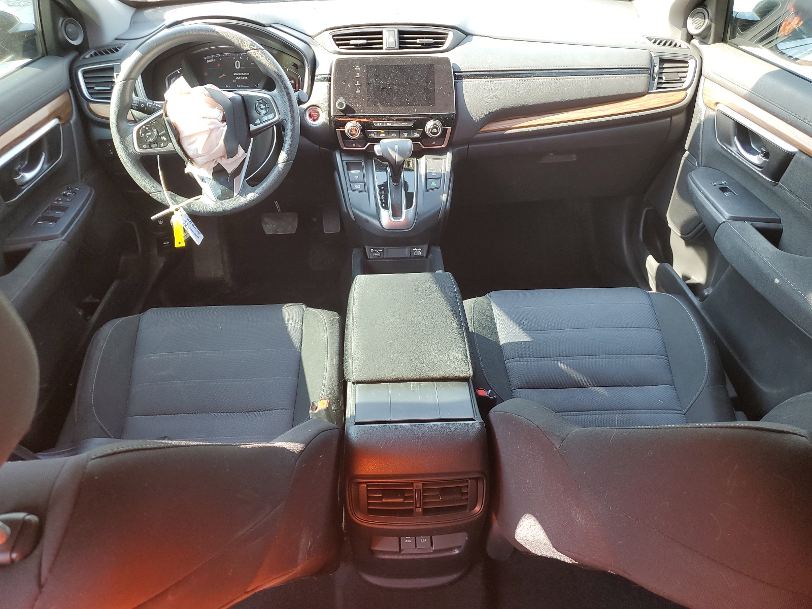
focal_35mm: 26
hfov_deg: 67.3
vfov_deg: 53.1
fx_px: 610
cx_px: 406
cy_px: 304
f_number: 1.5
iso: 66
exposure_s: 1/120
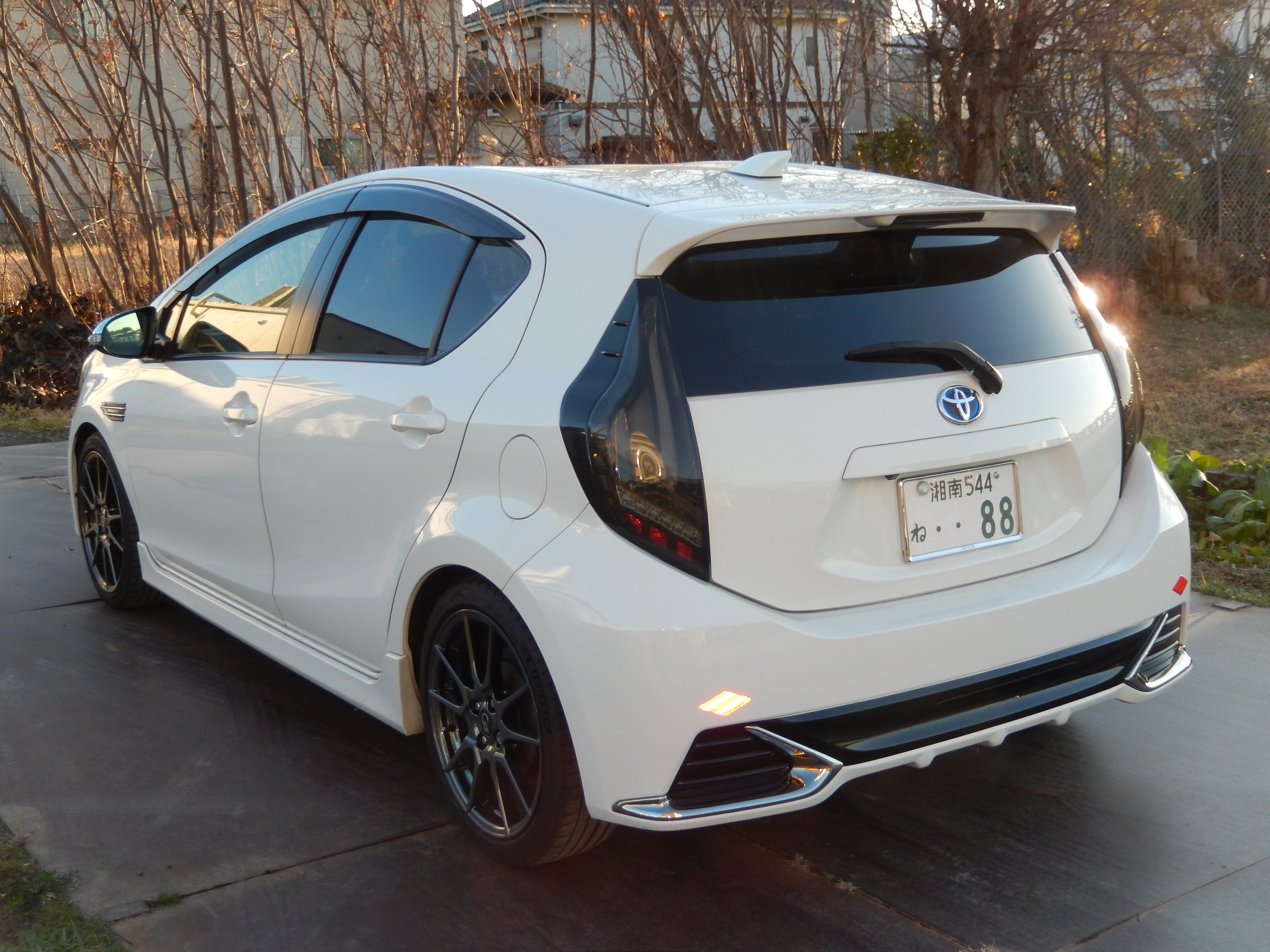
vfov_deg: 32.2
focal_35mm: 45
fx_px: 1651
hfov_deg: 42.1
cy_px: 476
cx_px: 635
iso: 125
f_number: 4.3
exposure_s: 1/160
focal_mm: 8.1
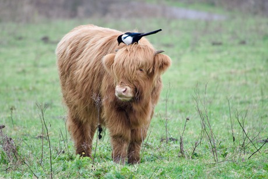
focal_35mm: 595
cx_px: 134
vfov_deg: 2.3
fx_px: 4431
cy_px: 90
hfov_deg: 3.5
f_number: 4
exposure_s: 1/50
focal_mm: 218.32
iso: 125
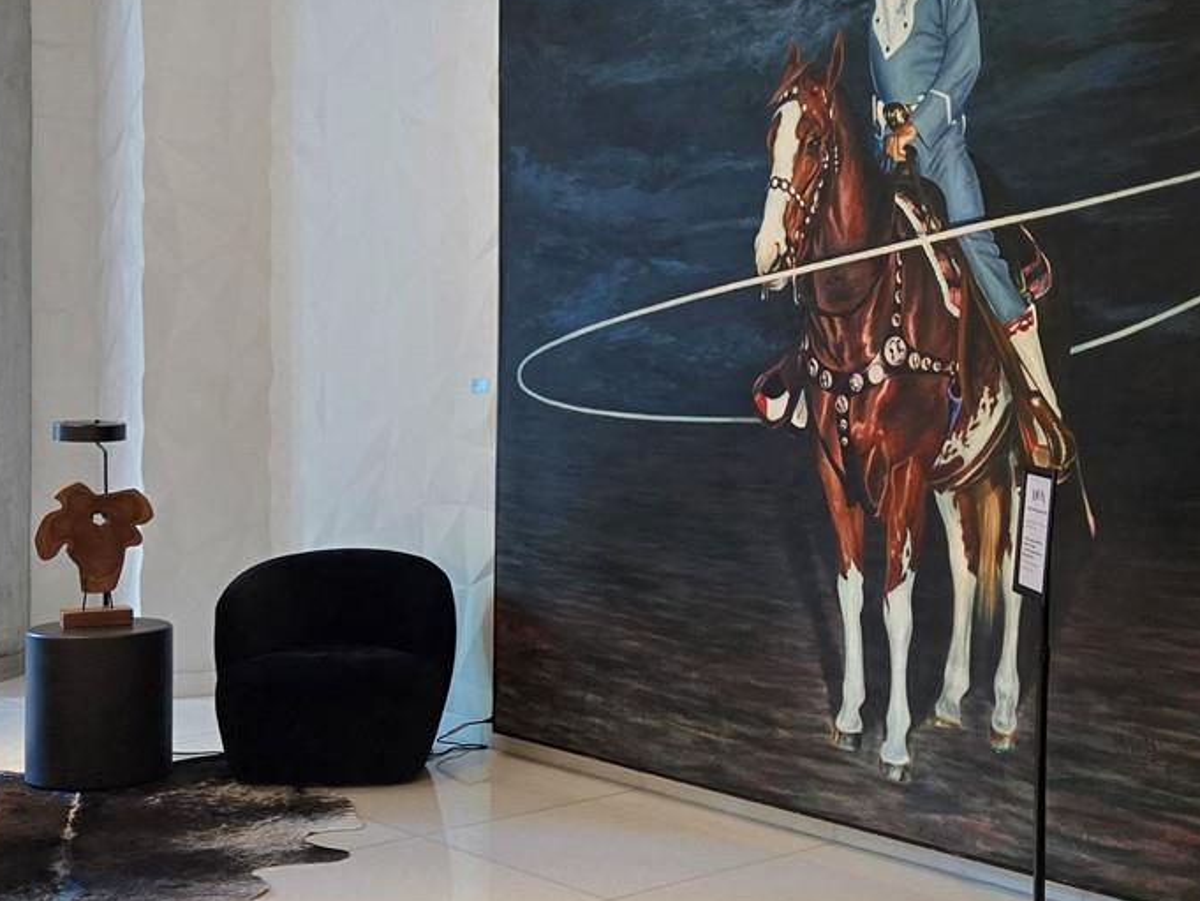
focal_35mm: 54
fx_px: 1872
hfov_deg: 35.1
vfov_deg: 27.0
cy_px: 386
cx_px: 821
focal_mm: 5.4
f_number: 1.8
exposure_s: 1/120
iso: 640
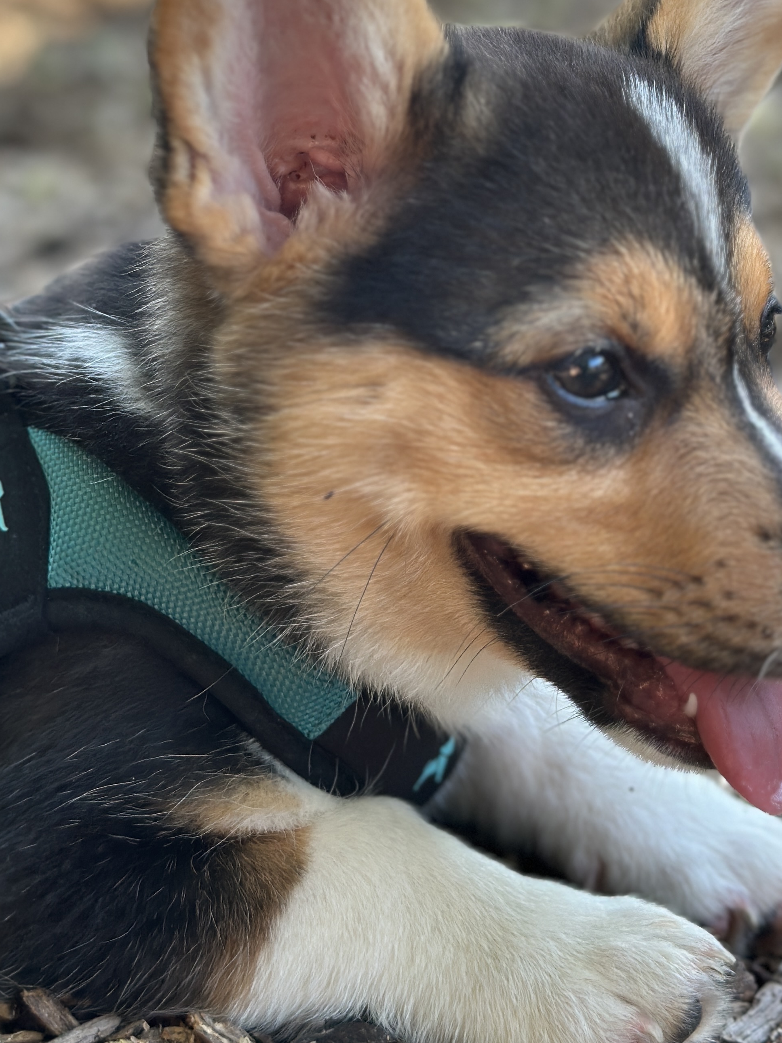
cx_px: 478
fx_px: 2259
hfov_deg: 19.6
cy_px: 333
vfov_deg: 25.8
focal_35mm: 75
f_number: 1.78
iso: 80
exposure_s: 1/382
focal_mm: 6.86
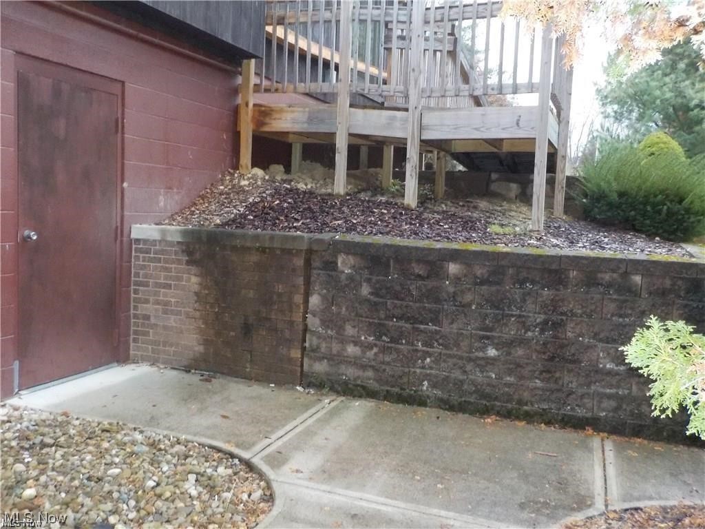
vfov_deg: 46.8
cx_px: 352
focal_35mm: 30
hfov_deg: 60.0
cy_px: 264
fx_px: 611
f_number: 3.3
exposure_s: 1/30
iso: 800
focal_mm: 4.1
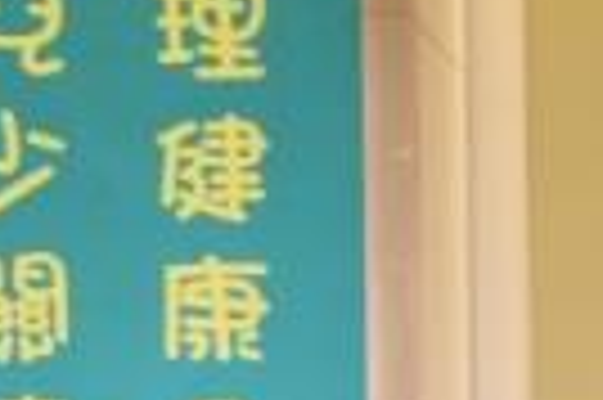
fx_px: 6524
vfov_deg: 3.5
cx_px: 1418
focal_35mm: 390
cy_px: 1079
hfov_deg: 5.1
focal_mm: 68
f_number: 4.8
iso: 1000
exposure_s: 1/80
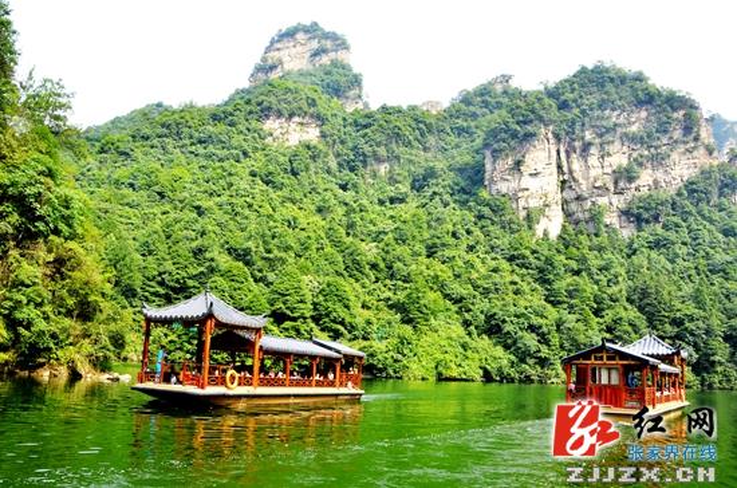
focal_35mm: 27
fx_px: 551
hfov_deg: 67.5
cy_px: 244
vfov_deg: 47.7
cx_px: 368
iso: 320
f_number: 7.1
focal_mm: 18
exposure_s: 1/200
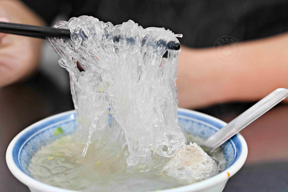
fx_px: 600
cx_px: 144
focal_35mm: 75
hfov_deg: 27.0
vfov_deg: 18.2
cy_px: 96
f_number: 3.2
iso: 2800
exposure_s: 1/200
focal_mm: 50
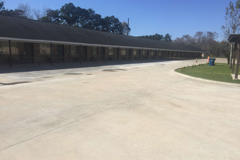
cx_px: 123
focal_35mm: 31
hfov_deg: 60.3
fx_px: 207
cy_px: 87
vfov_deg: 42.3
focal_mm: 4.15
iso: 32
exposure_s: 1/2825
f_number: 2.2
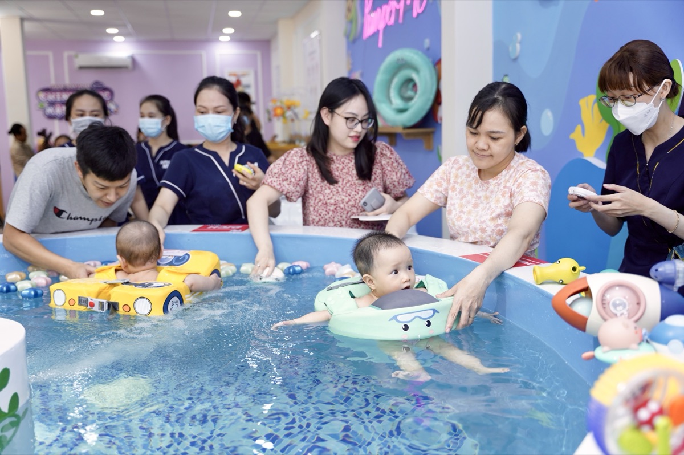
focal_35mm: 37
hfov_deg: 51.9
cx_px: 342
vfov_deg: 35.9
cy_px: 228
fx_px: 702
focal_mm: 37
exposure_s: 1/160
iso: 500
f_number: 2.8
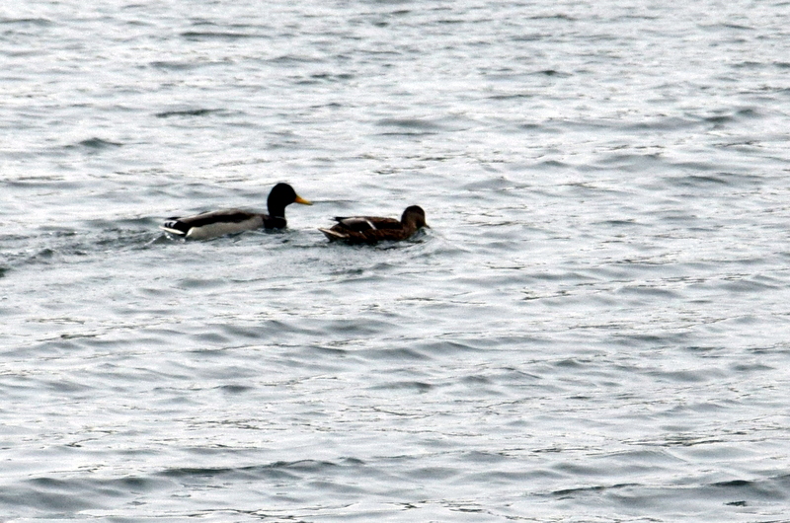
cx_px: 395
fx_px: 3449
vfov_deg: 8.7
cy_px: 262
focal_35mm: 158
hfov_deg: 13.1
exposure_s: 1/250
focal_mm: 105
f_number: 8
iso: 400
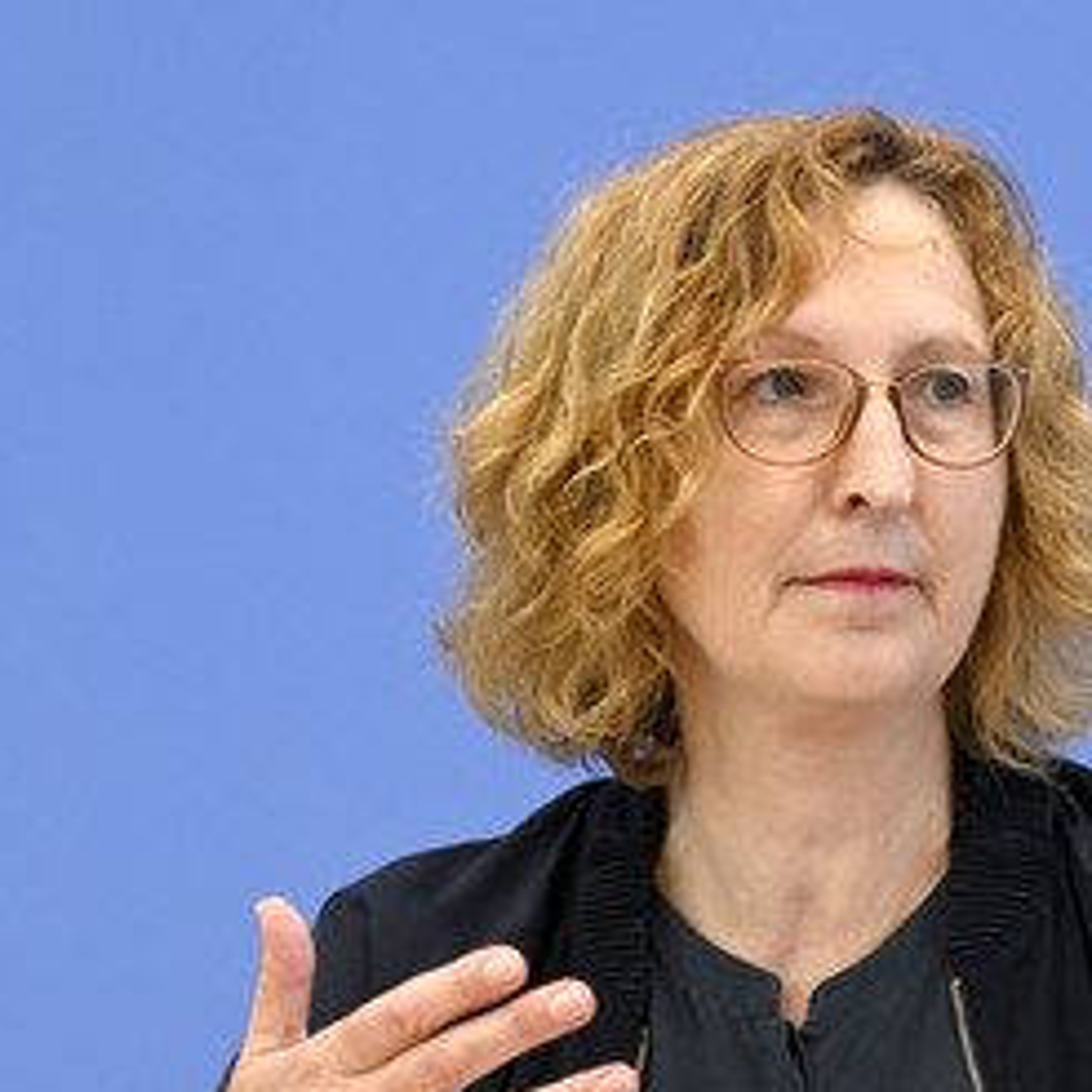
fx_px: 6674
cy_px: 595
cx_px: 815
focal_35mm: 187
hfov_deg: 9.3
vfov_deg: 9.4
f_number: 4.5
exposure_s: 1/800
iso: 4000
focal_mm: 120
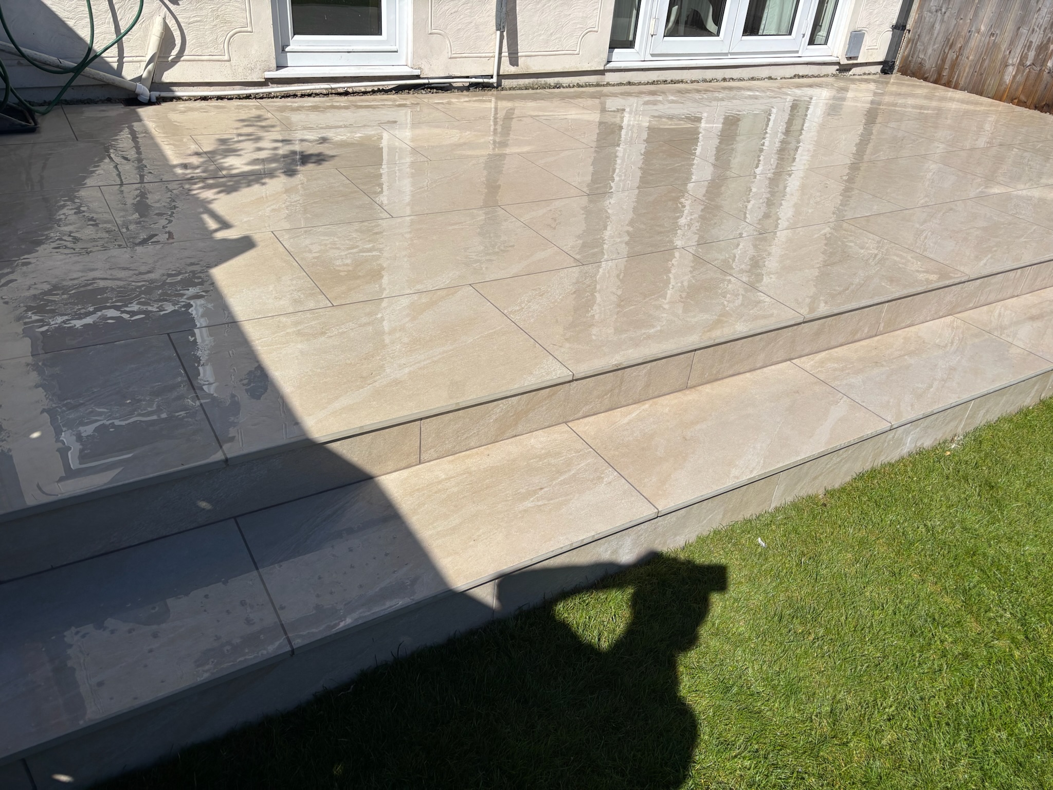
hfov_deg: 67.3
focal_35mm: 26
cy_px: 395
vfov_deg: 53.1
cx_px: 526
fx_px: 791
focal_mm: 5.96
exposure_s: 1/5952
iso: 50
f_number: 1.6
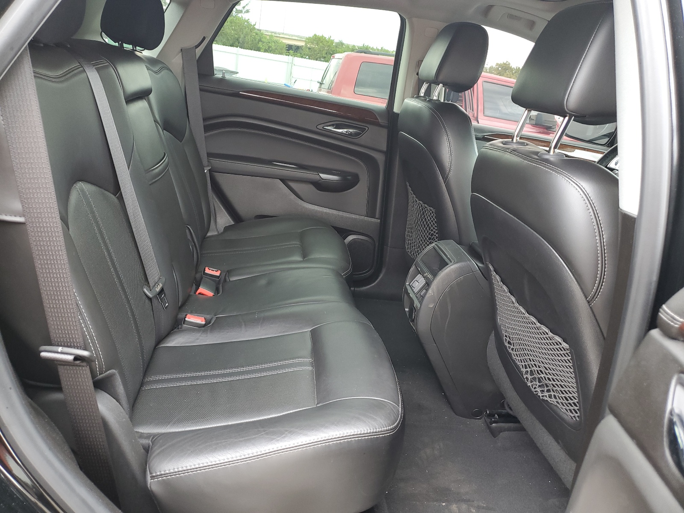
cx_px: 342
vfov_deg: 53.1
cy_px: 256
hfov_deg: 67.3
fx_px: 514
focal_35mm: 26
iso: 62
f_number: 1.5
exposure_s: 1/60.2
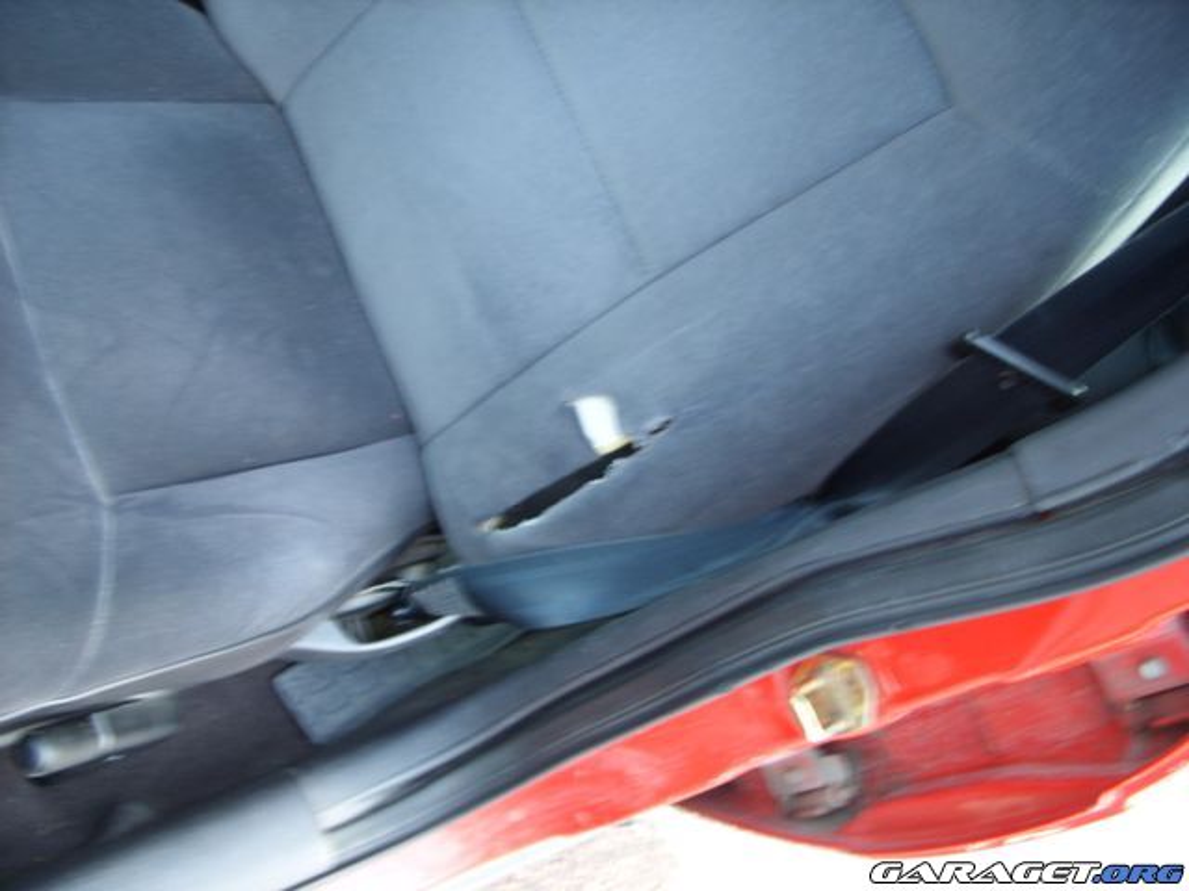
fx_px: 1305
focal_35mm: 38
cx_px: 594
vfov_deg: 37.7
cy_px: 446
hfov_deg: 49.0
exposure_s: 1/1.25
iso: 50
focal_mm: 7.8
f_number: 2.8
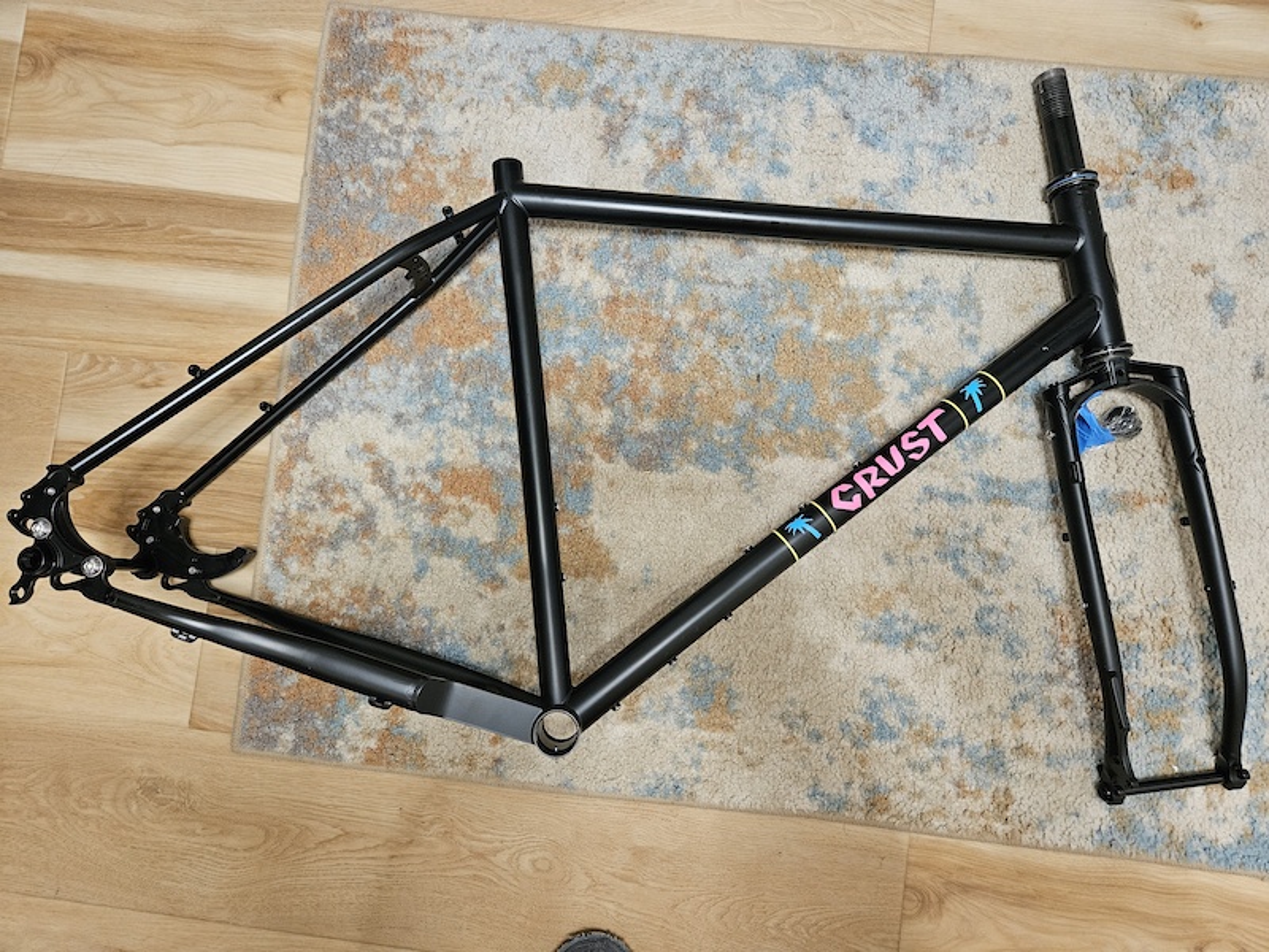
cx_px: 634
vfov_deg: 58.9
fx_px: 843
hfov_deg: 73.9
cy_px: 476
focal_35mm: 23
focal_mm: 5.4
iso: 640
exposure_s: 1/120
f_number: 1.8
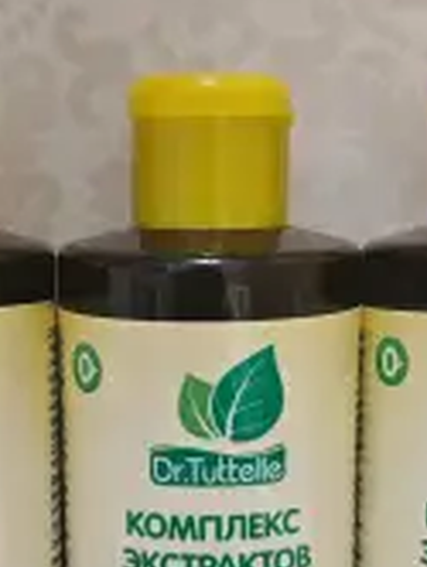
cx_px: 212
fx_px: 1198
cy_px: 444
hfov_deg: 20.2
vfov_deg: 26.2
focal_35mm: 73
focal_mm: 6.83
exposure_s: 1/50
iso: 320
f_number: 1.4
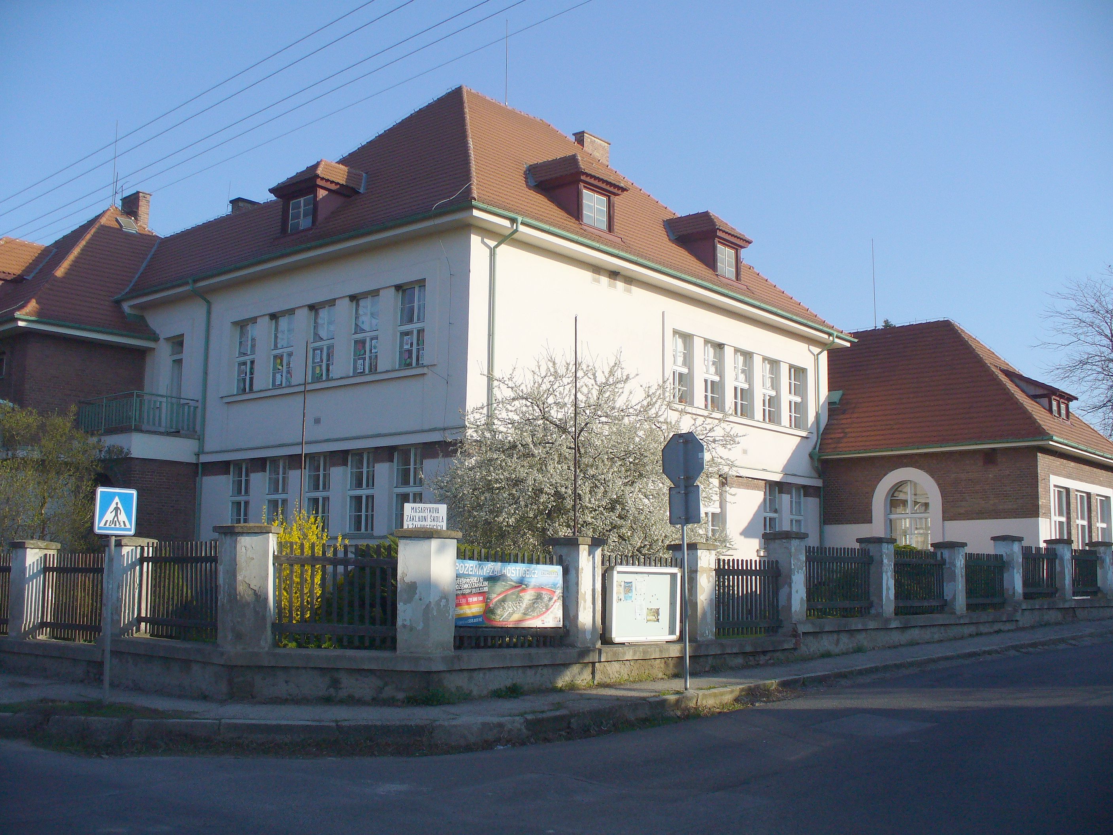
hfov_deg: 50.1
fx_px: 1190
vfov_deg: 38.7
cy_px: 418
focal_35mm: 37
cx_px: 556
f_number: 5.6
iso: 80
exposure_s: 1/320
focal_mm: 6.1
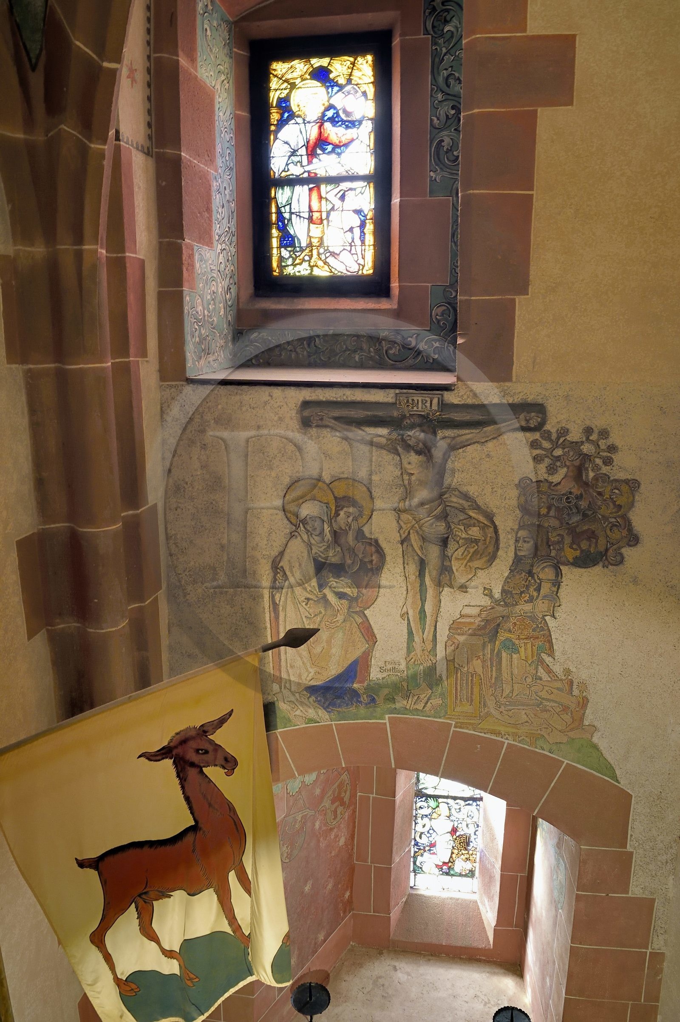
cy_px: 511
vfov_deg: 73.8
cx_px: 340
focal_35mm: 24
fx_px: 681
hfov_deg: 53.1
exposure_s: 1/6
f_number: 8
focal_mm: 24
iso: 1600
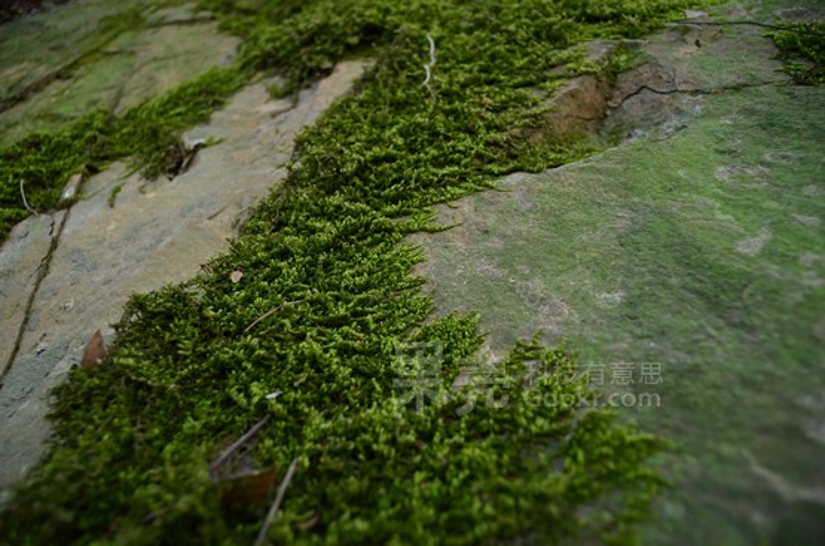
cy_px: 273
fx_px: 617
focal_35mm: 27
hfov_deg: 67.5
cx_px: 412
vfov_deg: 47.7
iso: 320
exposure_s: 1/125
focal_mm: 18
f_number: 3.5
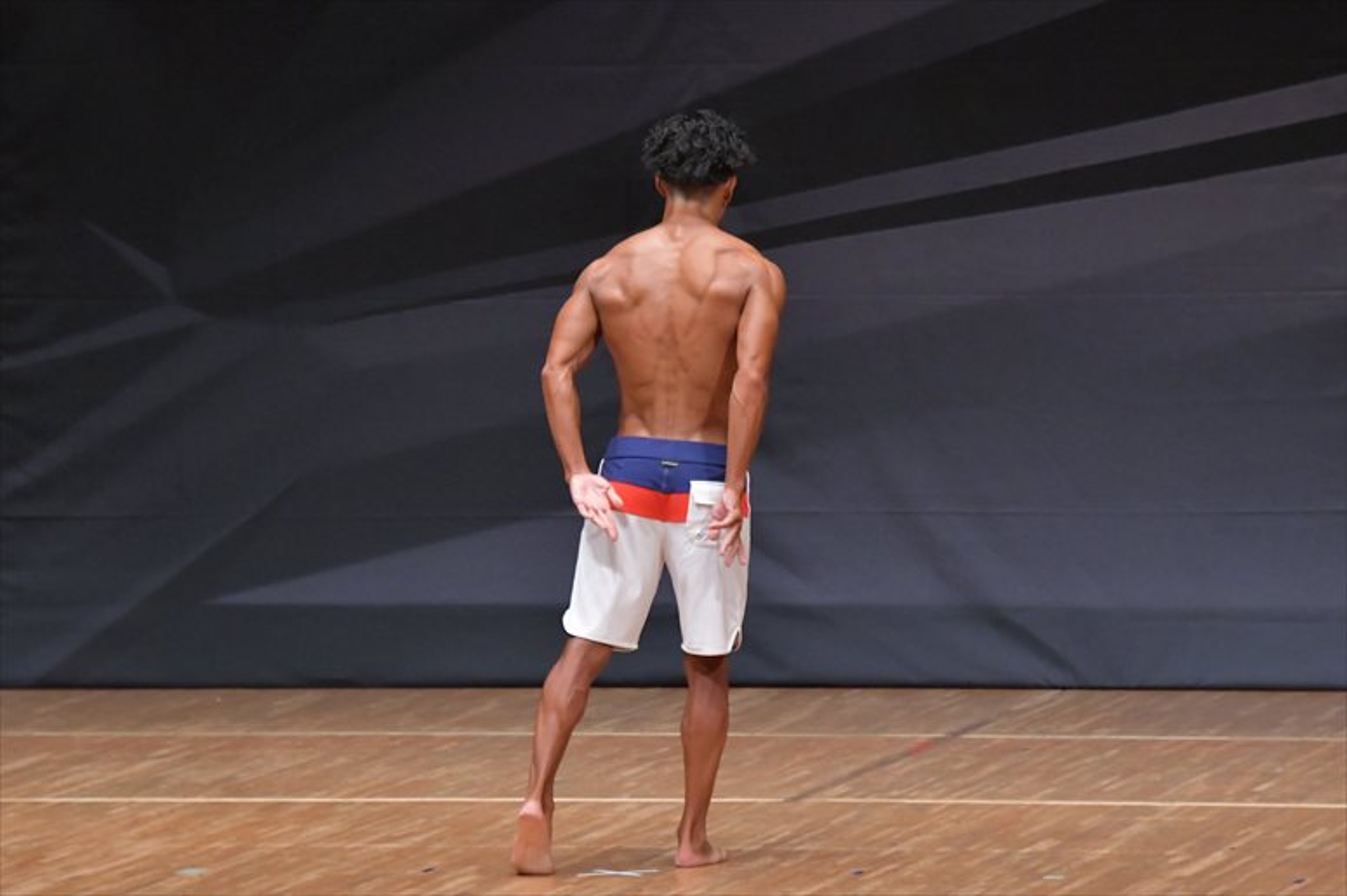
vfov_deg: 4.8
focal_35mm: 285
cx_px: 674
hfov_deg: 7.2
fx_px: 10659
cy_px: 448
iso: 6400
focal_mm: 190
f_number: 5.6
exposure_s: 1/400
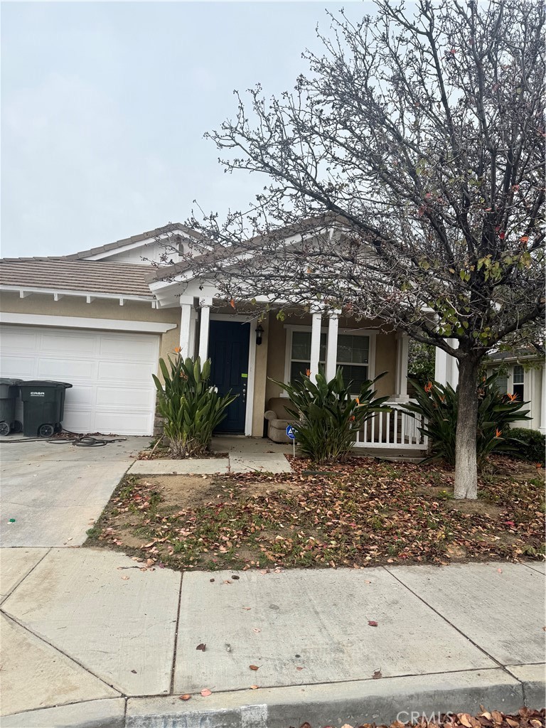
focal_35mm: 24
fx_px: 505
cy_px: 364
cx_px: 273
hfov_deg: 56.8
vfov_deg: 71.6
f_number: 1.78
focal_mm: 6.76
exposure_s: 1/3096
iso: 80
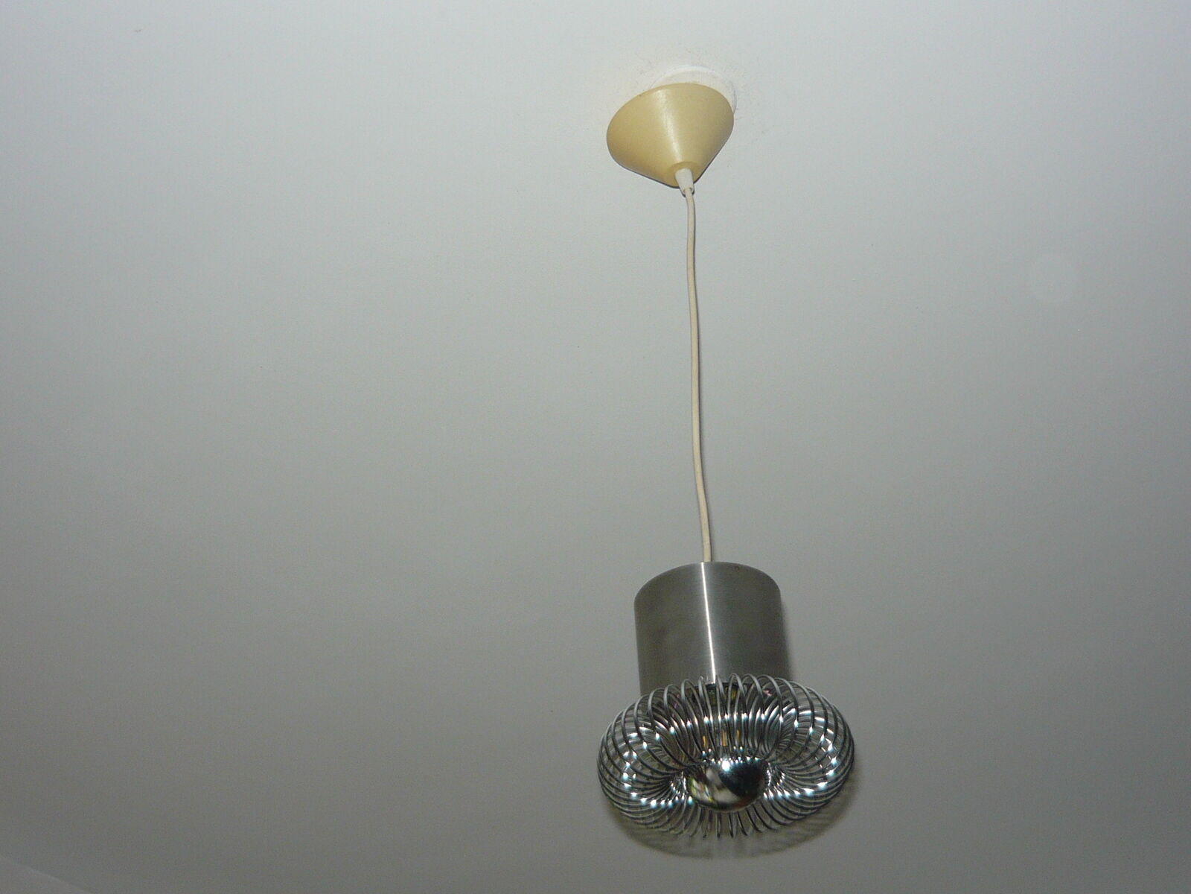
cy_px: 447
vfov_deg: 30.3
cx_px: 596
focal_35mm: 48
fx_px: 1651
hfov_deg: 39.7
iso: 100
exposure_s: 1/30
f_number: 2.8
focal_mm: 5.5
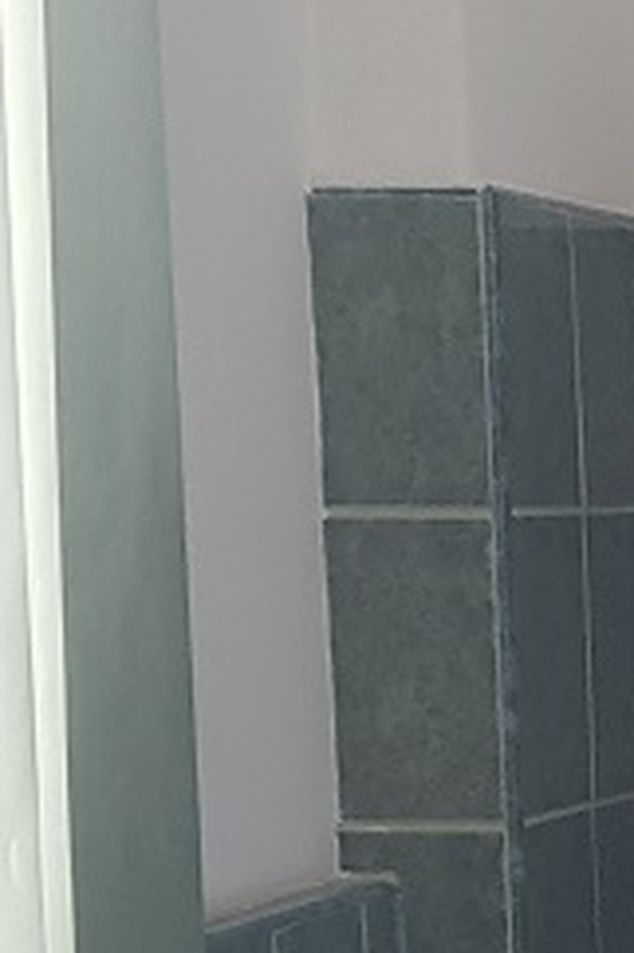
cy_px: 870
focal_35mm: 134
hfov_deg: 8.4
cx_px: 1969
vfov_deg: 15.1
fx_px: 3545
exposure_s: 1/50
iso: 100
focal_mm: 4.3
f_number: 1.7
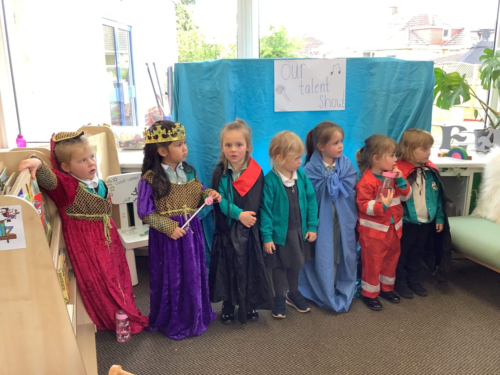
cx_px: 250
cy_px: 188
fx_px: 448
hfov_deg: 58.4
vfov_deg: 45.4
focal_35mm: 31
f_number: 2.4
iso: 80
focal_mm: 3.3
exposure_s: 1/50
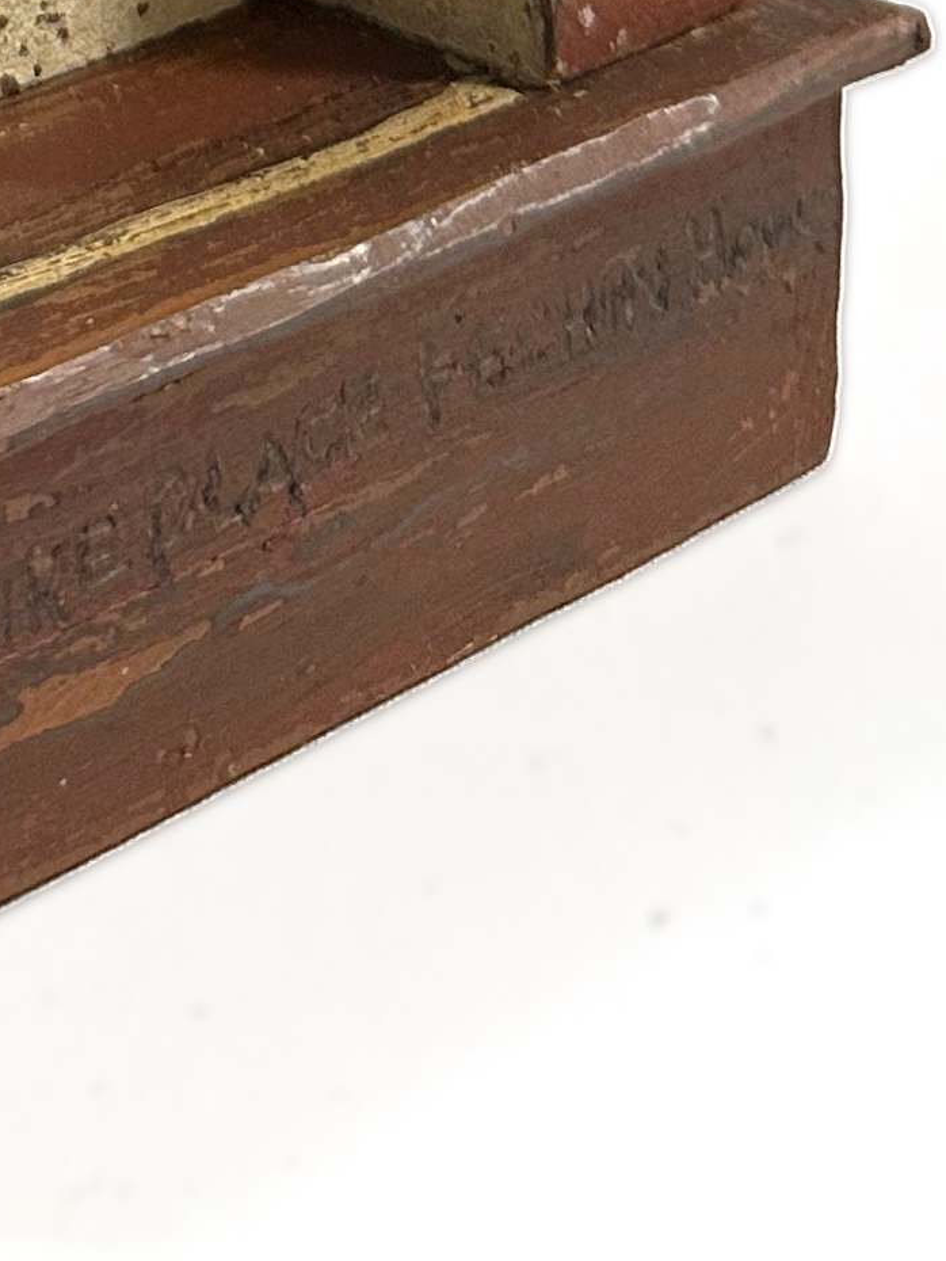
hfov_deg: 13.6
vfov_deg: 14.7
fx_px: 3788
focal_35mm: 104
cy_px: -1426
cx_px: -348
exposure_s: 1/60
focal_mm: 6.86
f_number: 1.78
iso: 160
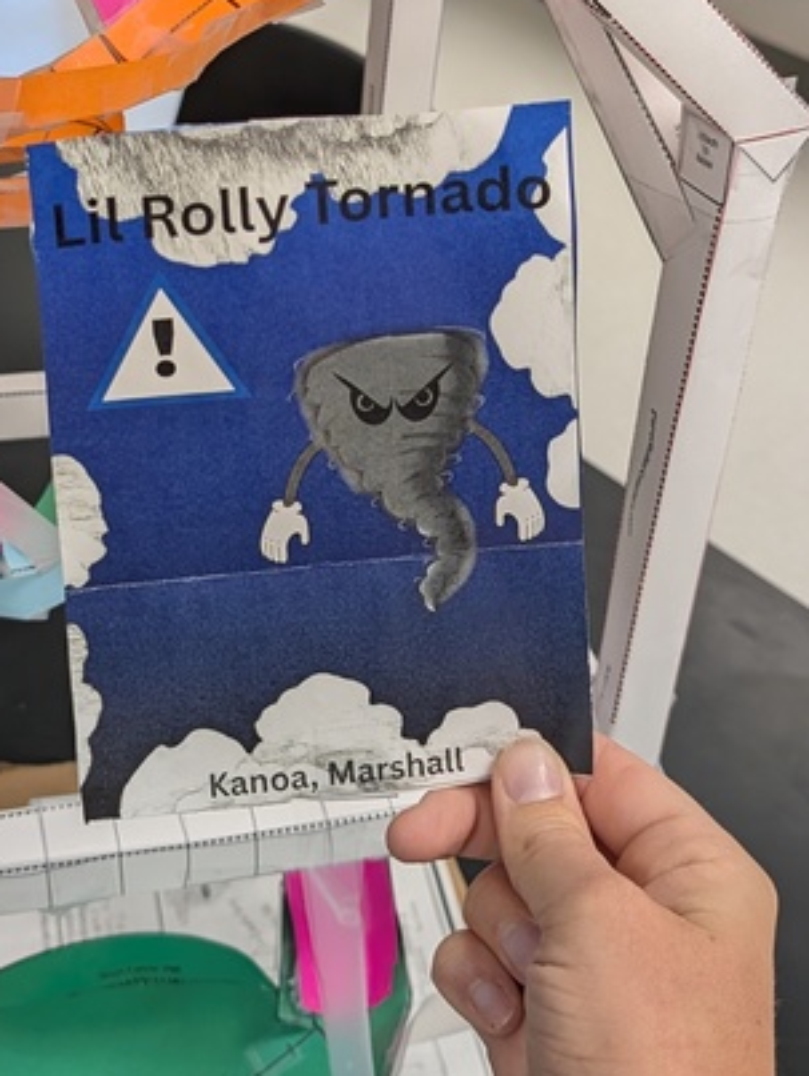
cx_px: 247
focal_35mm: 61
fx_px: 1898
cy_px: 152
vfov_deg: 30.5
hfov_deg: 23.9
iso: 117
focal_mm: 6.9
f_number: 1.68
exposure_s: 1/120
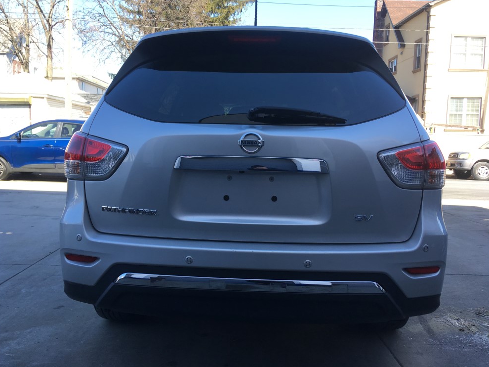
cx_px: 238
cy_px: 181
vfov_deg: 46.8
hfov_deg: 60.0
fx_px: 424
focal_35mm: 30
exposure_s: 1/283
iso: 25
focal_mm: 4.15
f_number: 2.2
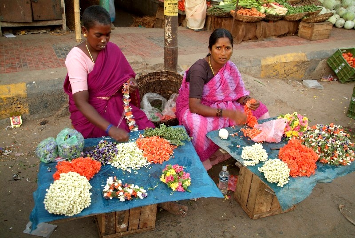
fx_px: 326
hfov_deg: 57.2
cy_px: 119
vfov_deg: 40.0
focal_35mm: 33
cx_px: 178
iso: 160
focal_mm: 22
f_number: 3.8
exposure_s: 1/15
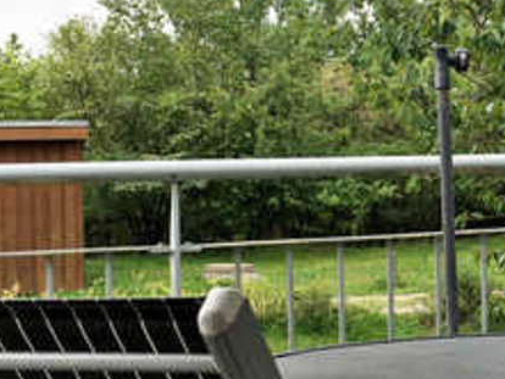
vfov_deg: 17.6
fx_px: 1226
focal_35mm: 84
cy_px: 143
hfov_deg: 22.7
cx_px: 455
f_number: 2.2
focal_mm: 4.15
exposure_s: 1/246
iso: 25
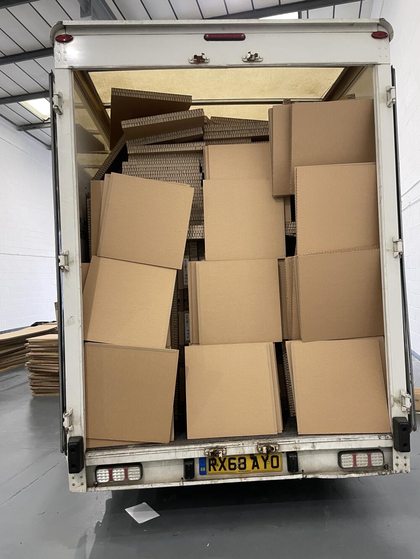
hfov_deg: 53.1
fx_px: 421
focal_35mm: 26
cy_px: 280
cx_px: 210
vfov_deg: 67.3
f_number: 1.6
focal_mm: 4.2
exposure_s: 1/92
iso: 125
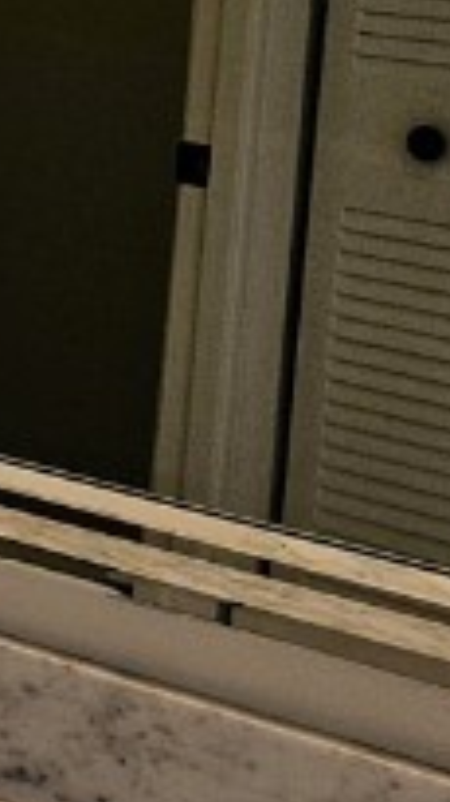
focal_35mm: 125
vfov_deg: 16.6
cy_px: -106
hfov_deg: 7.0
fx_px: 2657
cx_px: -1440
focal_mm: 5.4
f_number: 1.8
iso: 25
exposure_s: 1/60
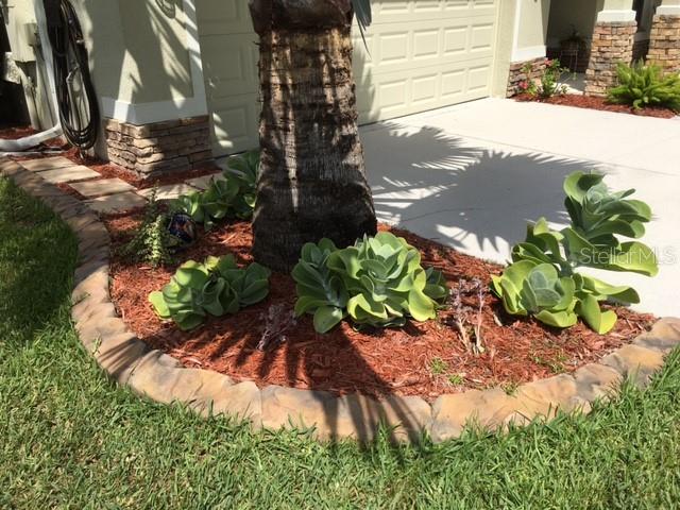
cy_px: 255
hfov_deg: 61.7
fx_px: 570
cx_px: 340
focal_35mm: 29
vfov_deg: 48.2
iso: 25
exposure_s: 1/2079
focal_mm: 4.15
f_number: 2.2
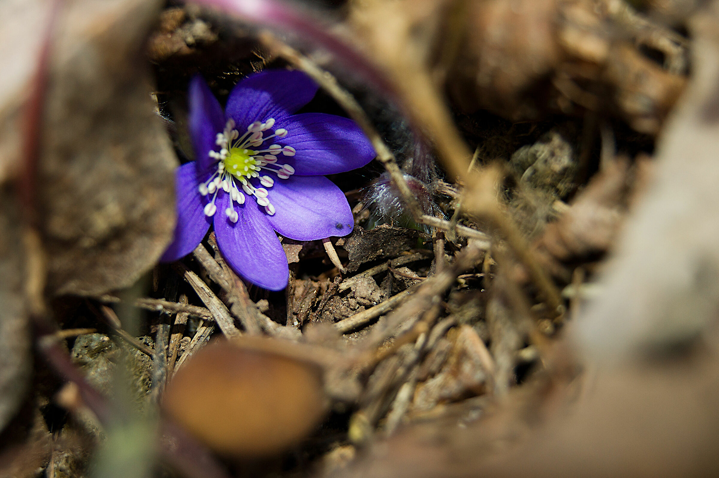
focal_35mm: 75
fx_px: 1497
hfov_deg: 27.0
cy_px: 239
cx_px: 360
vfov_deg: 18.2
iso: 200
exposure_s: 1/80
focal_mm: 50
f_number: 5.6
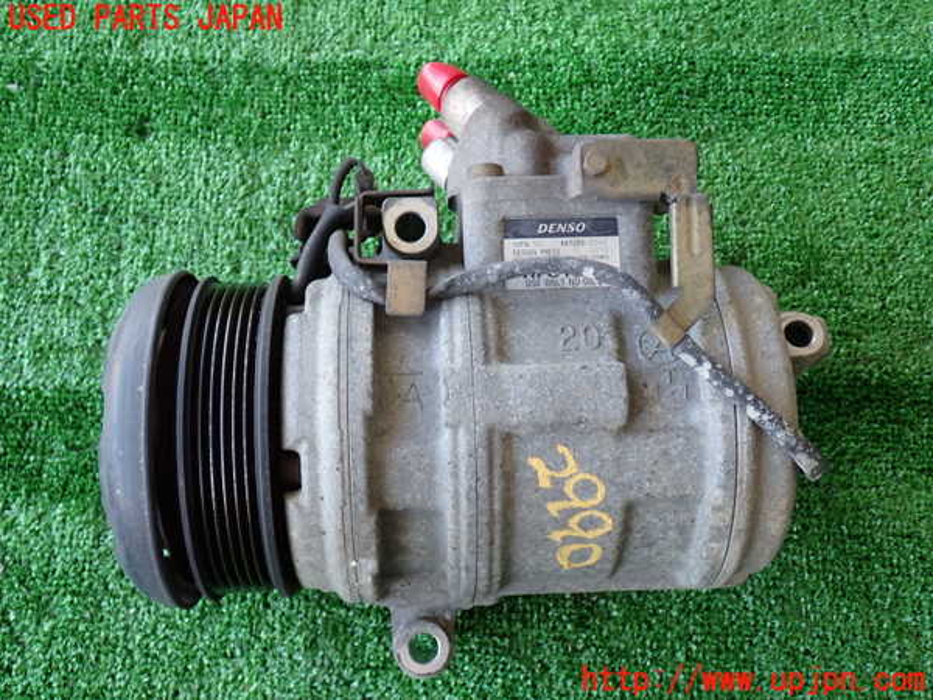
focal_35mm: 38
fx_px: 1024
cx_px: 466
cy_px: 350
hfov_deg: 49.0
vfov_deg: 37.7
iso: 200
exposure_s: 1/60
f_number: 2.7
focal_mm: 6.83
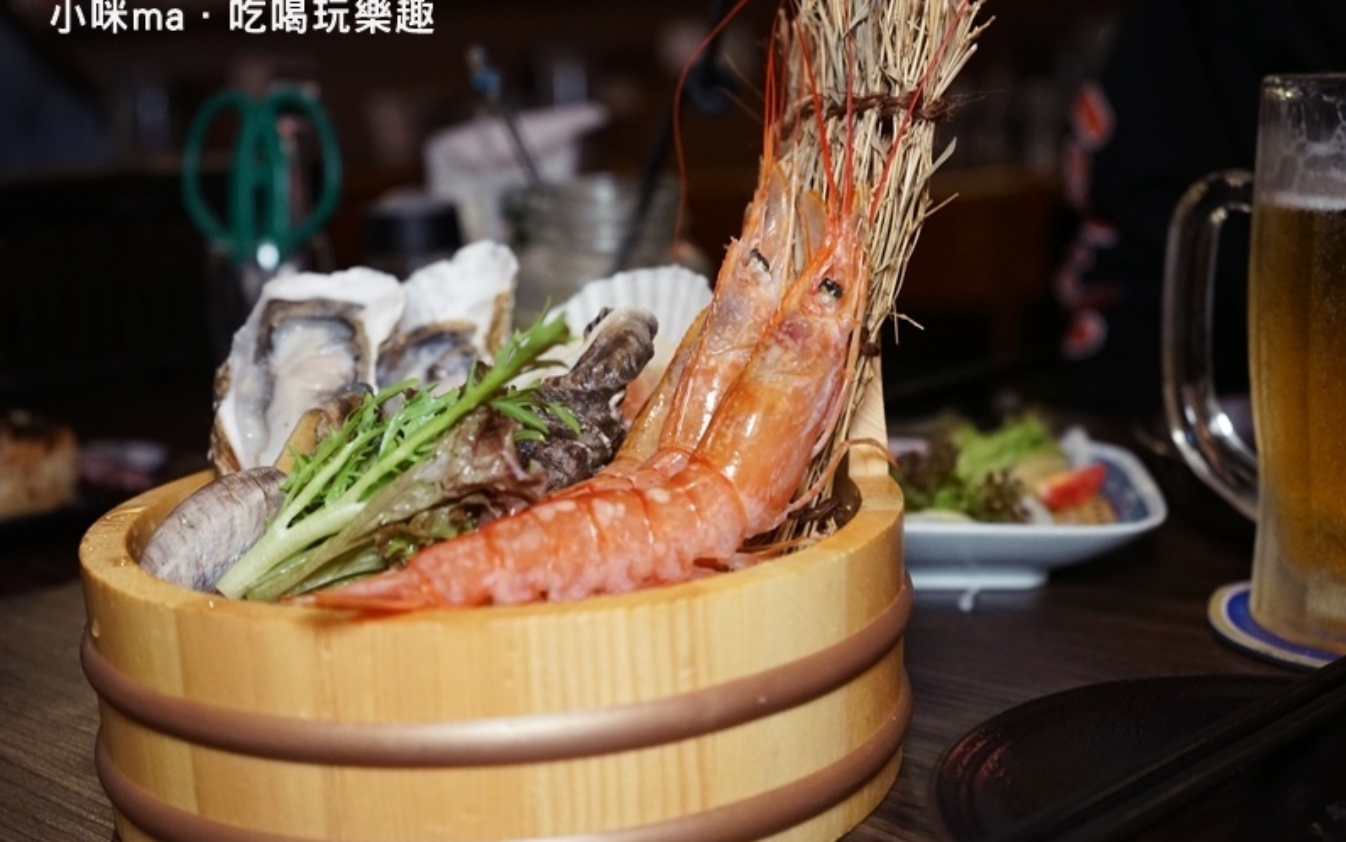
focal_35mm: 43
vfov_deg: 29.9
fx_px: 1578
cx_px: 675
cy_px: 402
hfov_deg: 46.2
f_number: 4.5
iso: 2500
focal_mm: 42
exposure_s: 1/60
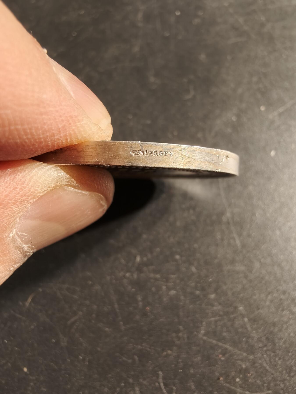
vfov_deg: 73.9
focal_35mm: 23
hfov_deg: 58.9
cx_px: 148
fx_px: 262
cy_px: 197
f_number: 2
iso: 160
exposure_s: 1/79.9
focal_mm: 2.32
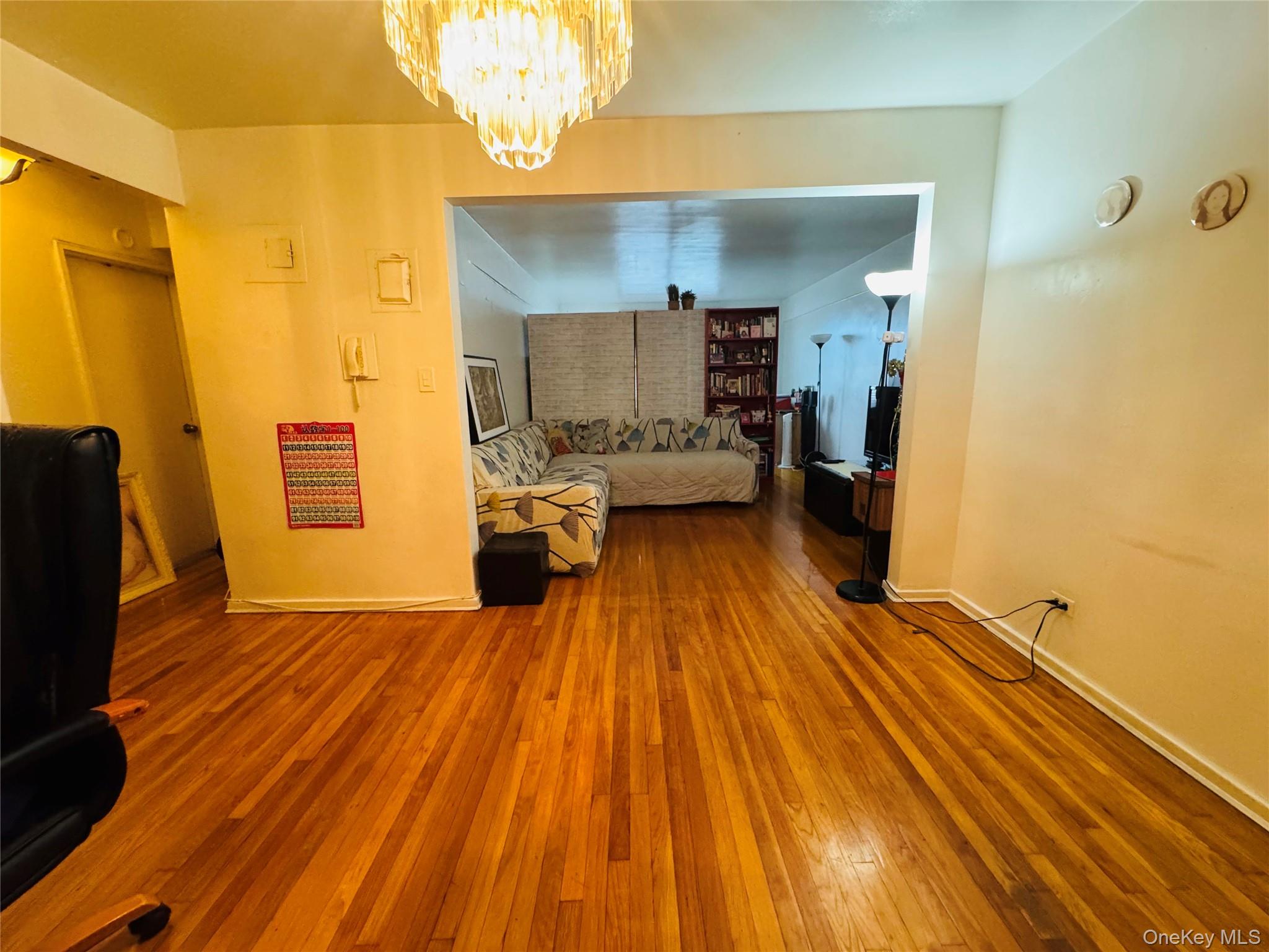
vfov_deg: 85.7
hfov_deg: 102.1
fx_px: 513
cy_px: 476
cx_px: 634
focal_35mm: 14
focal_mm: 2.22
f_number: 2.2
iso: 640
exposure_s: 1/60
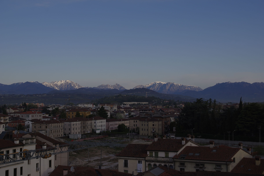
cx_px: 132
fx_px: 381
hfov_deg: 38.2
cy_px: 88
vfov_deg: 25.9
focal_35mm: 52
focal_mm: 35
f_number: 5.6
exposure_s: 1/800
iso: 100
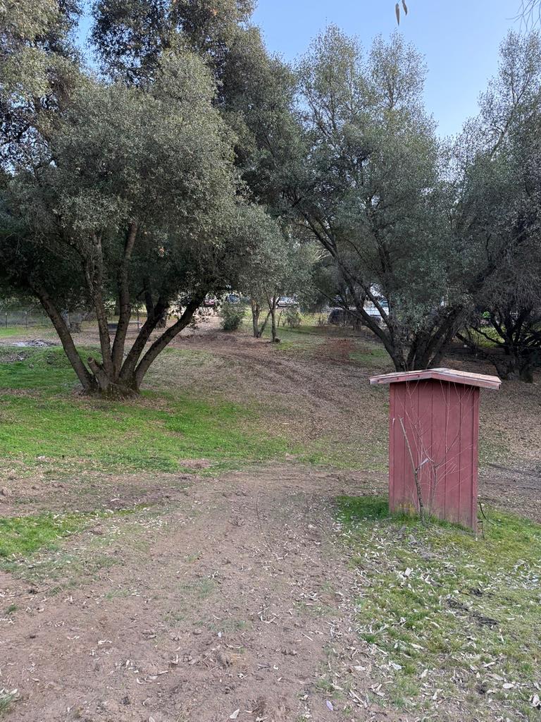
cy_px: 361
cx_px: 270
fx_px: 500
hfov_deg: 56.8
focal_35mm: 24
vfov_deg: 71.6
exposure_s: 1/185
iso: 200
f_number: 1.78
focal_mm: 6.76
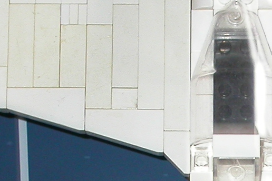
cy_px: 201
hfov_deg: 11.7
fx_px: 1315
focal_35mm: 174
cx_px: 257
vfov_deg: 7.8
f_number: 2.6
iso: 100
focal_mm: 7.85
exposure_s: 1/30
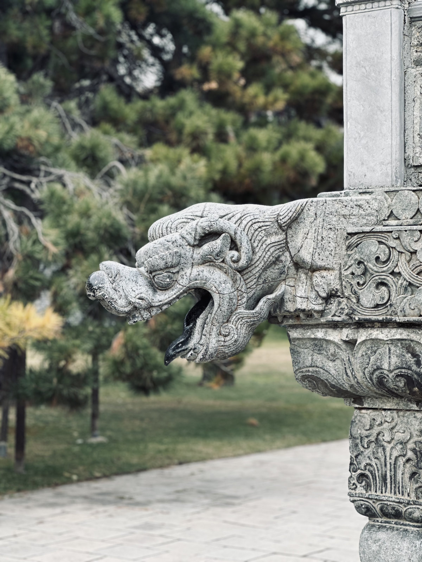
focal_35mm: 77
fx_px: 1252
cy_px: 281
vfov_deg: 25.3
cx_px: 211
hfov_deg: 19.1
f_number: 2.8
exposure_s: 1/121
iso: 32
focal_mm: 9
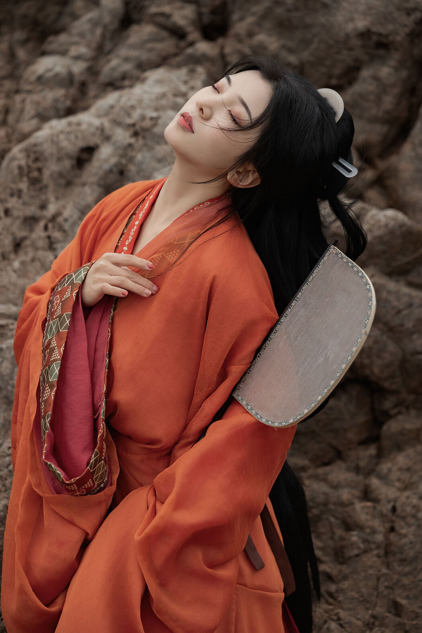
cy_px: 316
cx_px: 211
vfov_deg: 12.6
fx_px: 2866
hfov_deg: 8.4
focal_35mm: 163
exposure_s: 1/320
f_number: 3.5
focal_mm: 163
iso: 200
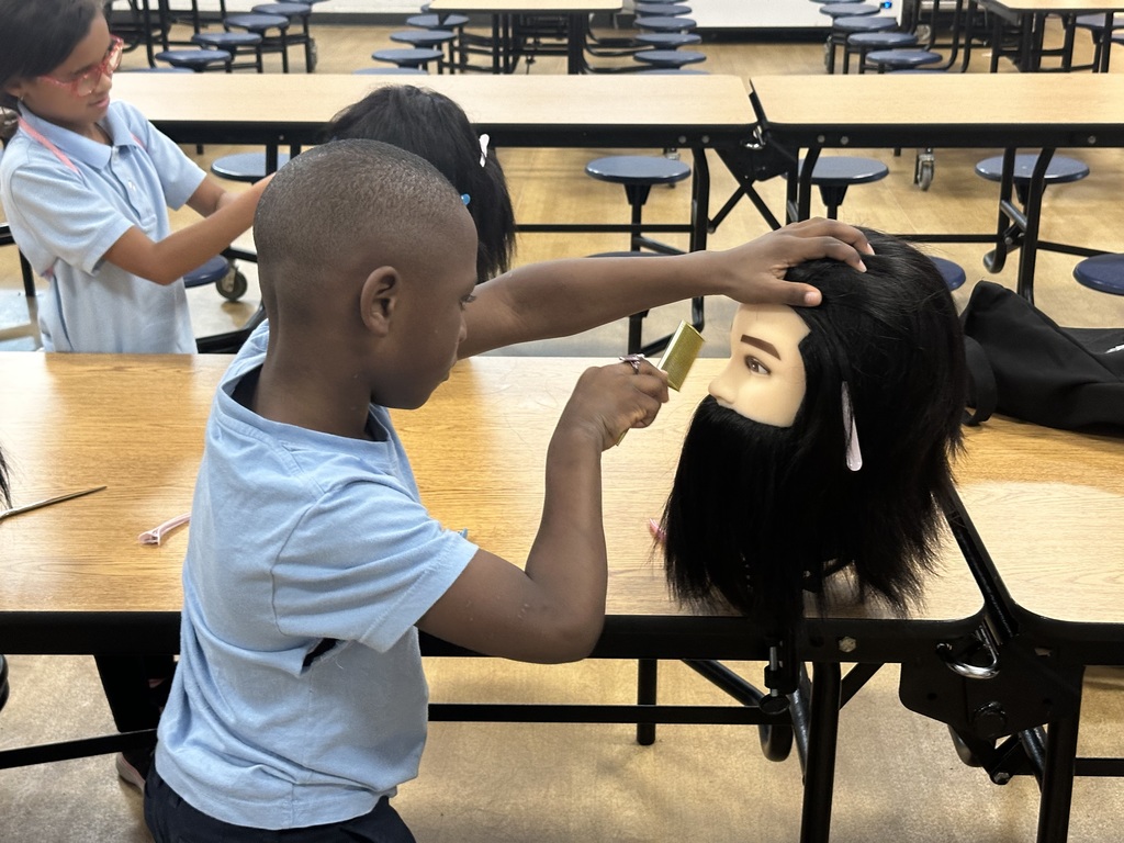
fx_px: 1559
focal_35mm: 48
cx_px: 562
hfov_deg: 39.7
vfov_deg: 30.3
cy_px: 422
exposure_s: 1/40
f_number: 1.78
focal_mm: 6.86
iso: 320
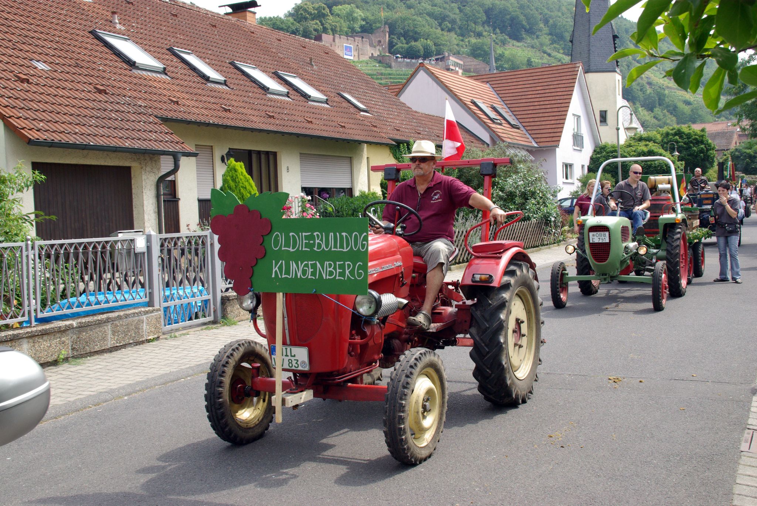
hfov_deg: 46.4
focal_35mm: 42
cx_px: 378
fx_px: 884
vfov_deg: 32.0
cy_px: 253
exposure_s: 1/250
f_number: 8
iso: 400
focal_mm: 28
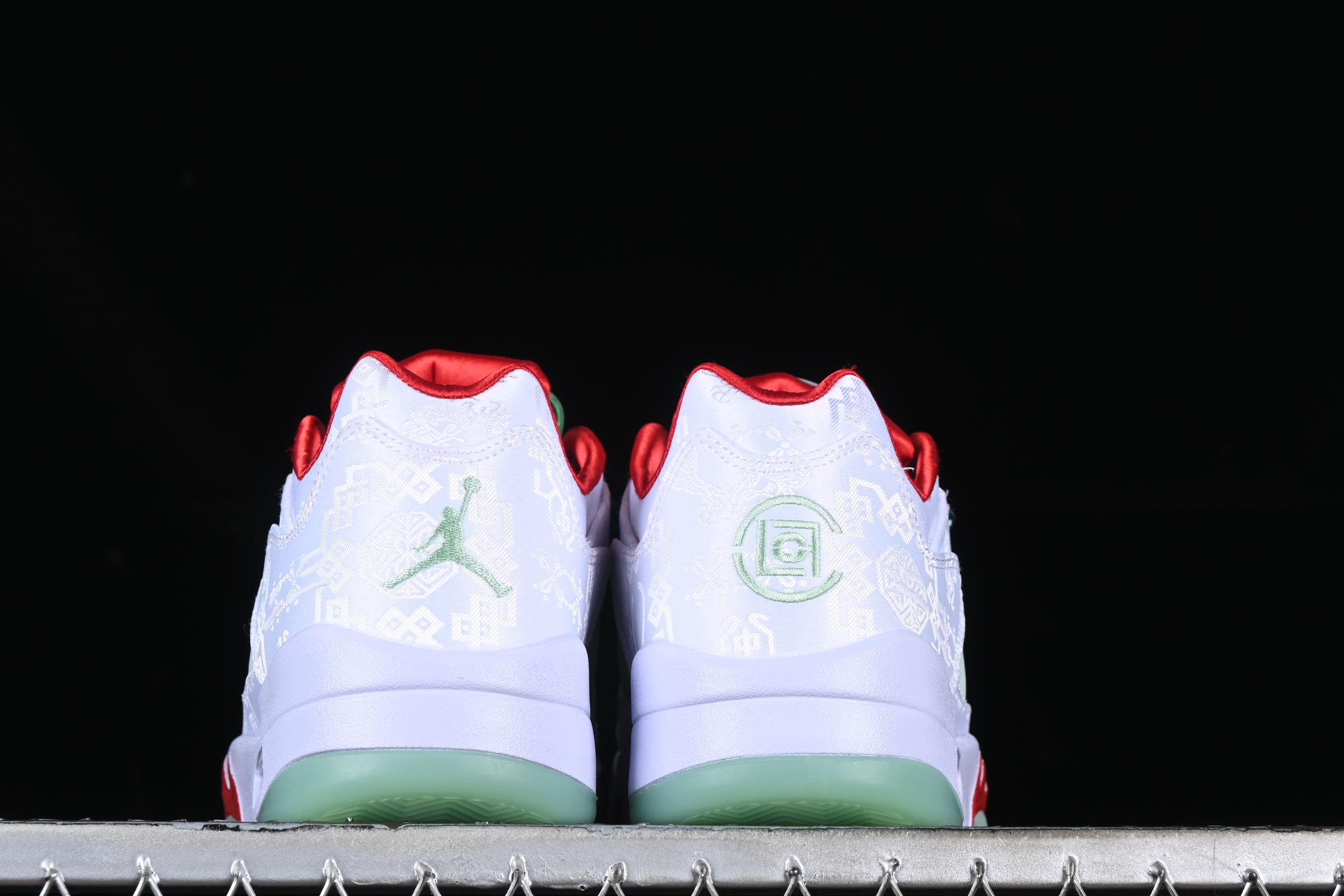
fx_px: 3285
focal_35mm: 88
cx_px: 618
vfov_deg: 15.5
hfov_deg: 23.1
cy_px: 508
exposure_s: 1/80
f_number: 8
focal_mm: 50
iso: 160
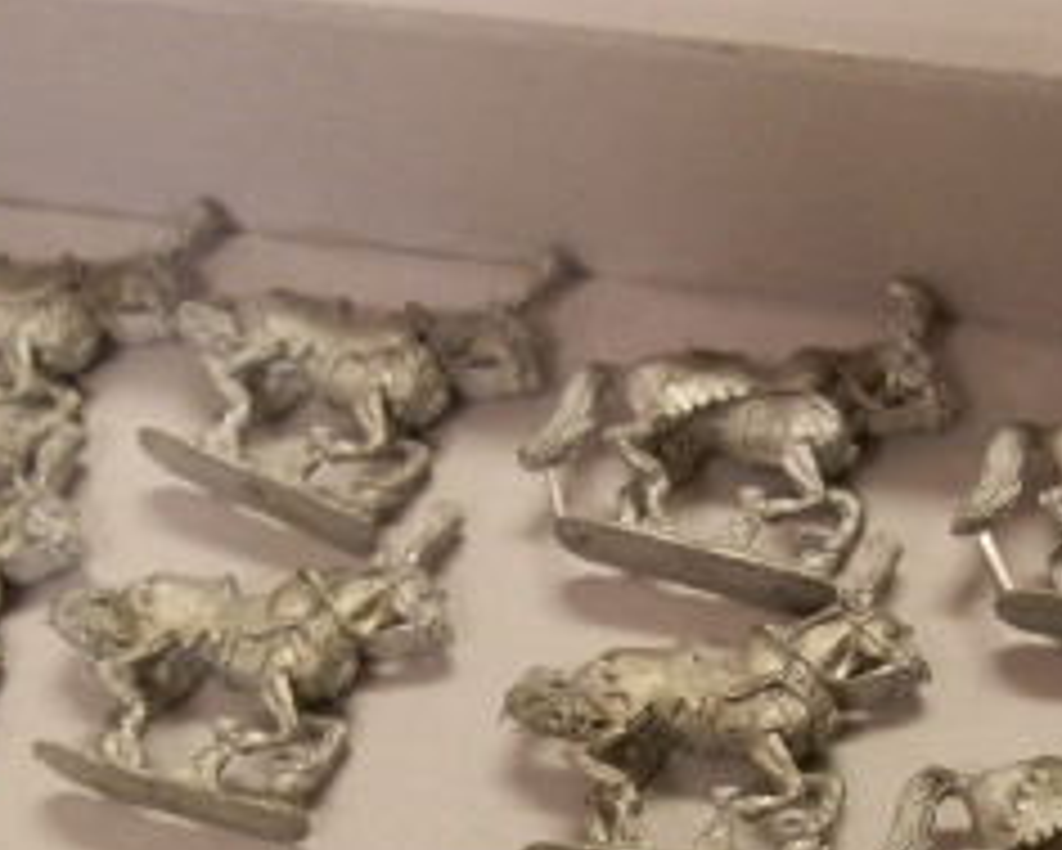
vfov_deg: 23.8
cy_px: 810
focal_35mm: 62
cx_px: 711
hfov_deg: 30.2
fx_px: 1950
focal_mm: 5
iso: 200
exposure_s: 1/25
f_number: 3.1
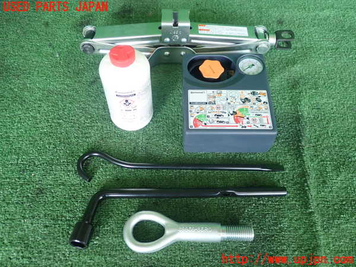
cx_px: 178
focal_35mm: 32
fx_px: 329
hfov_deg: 56.8
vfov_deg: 44.2
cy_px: 134
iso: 200
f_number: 2.4
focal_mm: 5.87
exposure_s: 1/60
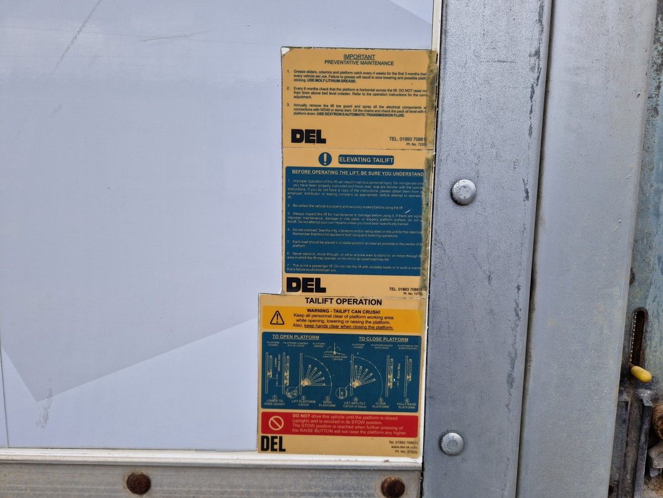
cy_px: 249
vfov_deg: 58.9
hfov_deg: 73.9
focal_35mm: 23
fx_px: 441
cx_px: 332
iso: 50
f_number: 1.8
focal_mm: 5.4
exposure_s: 1/870
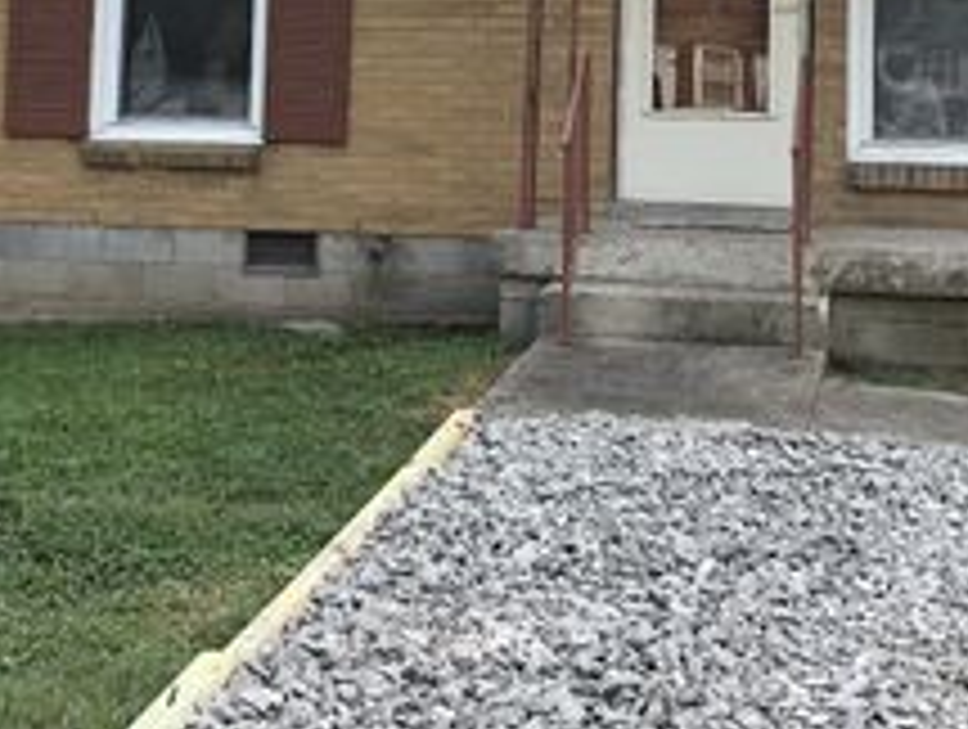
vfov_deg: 22.1
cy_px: 65
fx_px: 1821
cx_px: 473
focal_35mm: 65
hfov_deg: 29.8
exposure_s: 1/706
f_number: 1.8
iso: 20
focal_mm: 3.99
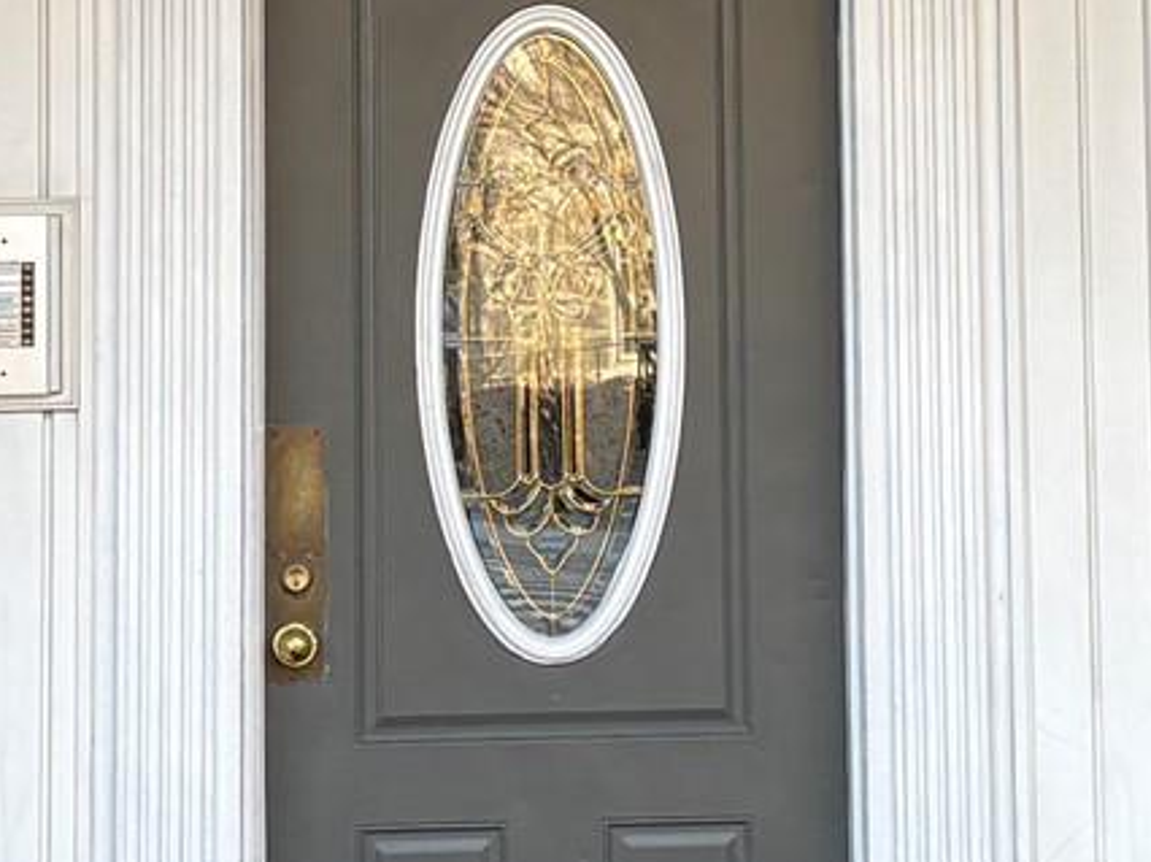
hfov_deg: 15.8
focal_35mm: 125
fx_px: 4154
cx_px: 678
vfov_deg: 11.7
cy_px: -5
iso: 40
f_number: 1.6
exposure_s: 1/167
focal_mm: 5.96
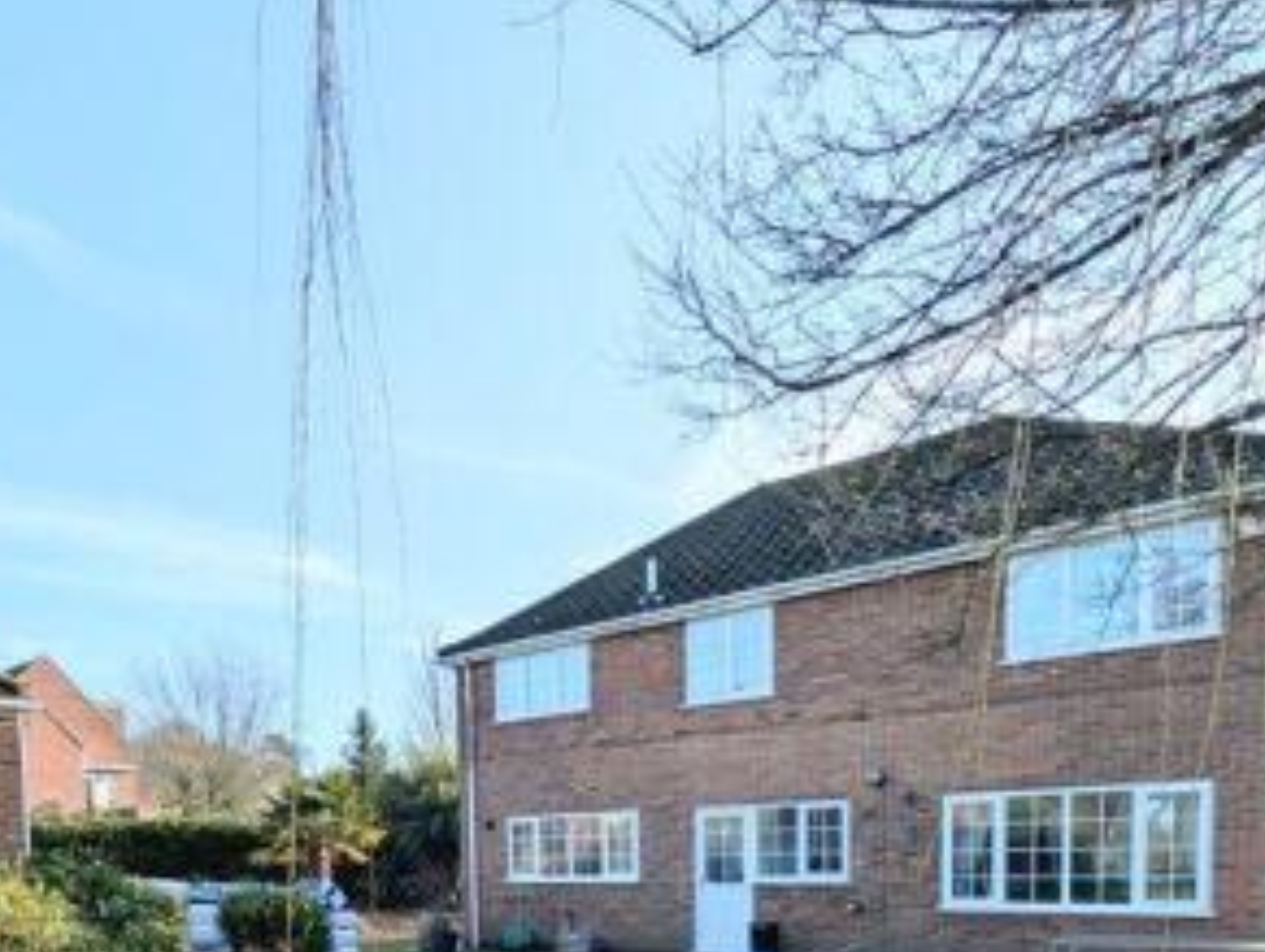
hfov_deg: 66.6
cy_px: 911
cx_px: 302
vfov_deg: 48.7
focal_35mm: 24
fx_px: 878
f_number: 1.7
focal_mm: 2.02
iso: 54
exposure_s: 1/1887
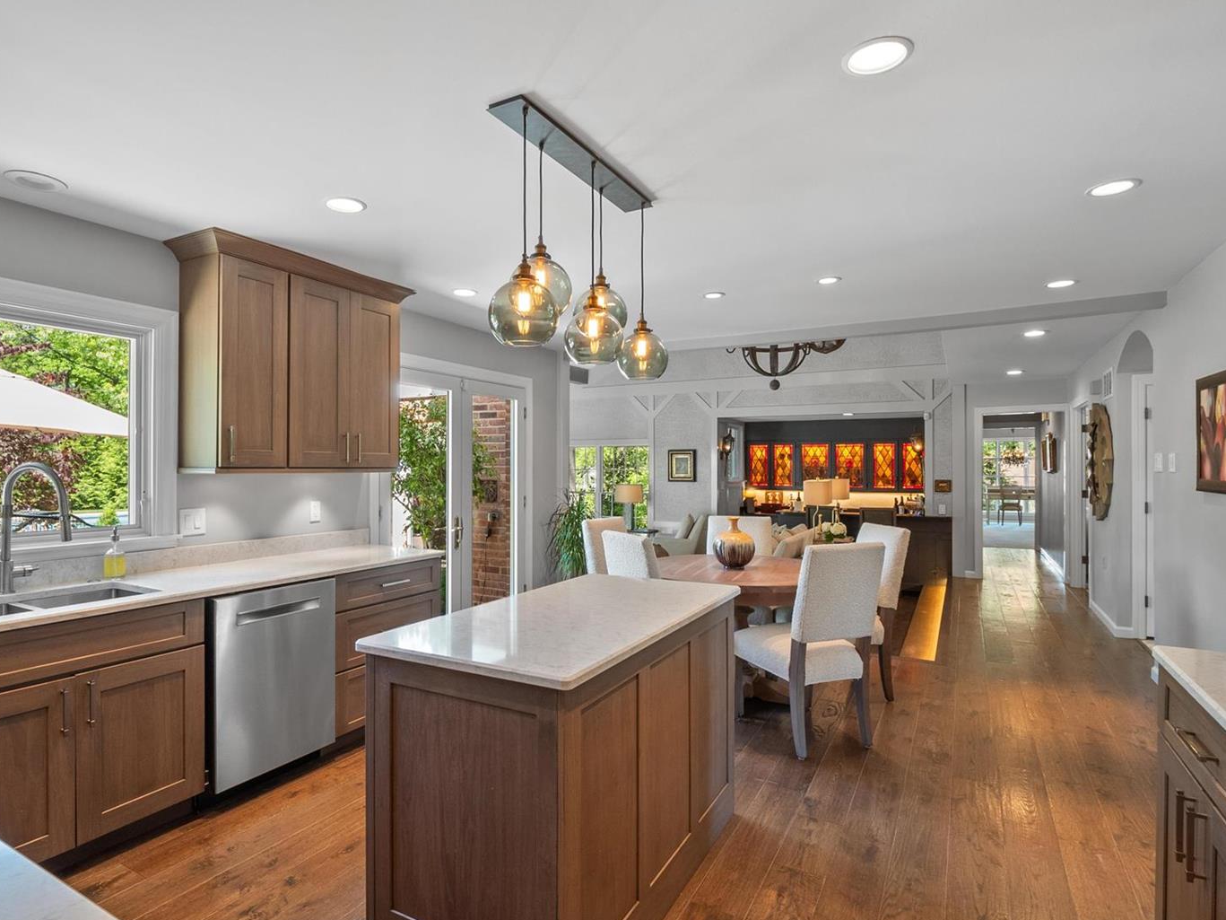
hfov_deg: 87.7
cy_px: 471
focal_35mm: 18
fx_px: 637
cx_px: 575
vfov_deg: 71.6
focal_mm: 8
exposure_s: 1/4
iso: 400
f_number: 8
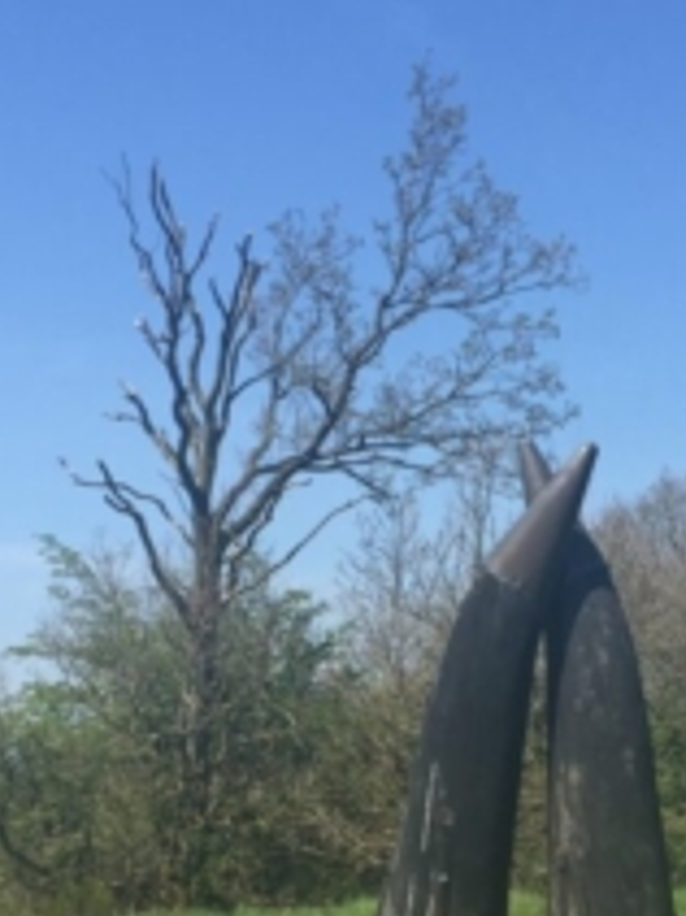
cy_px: 734
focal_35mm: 66
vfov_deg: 28.8
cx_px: 508
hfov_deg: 22.0
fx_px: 1746
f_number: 2.2
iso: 32
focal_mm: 4.15
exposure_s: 1/1464
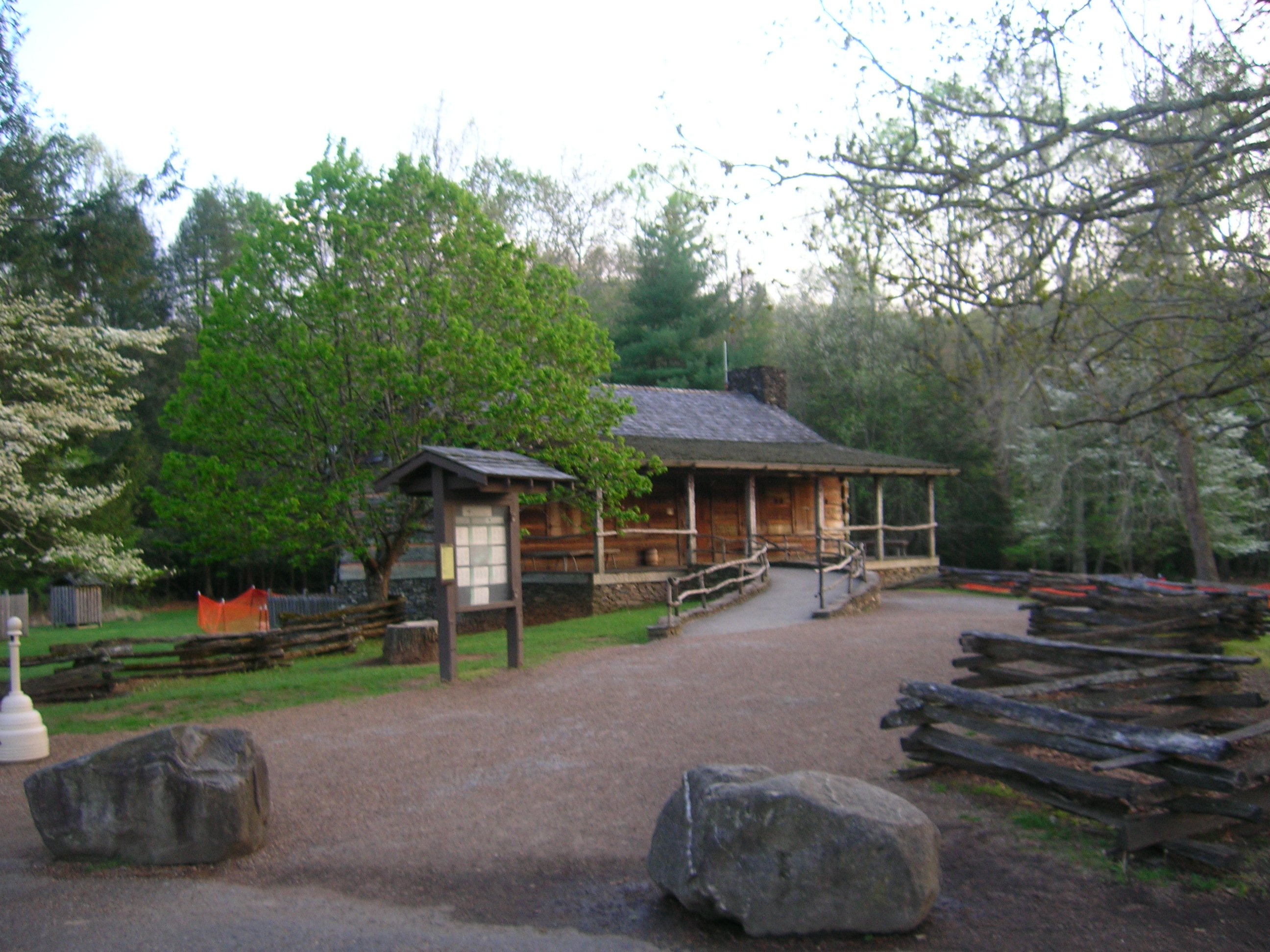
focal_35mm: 34
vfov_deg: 41.8
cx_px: 635
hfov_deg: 54.0
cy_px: 476
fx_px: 1247
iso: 50
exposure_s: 1/41.2
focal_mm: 5.7
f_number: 2.9
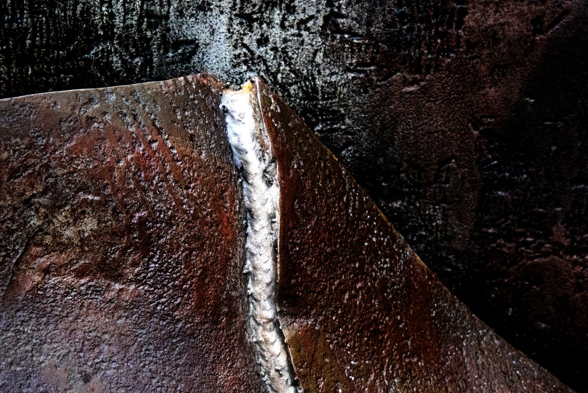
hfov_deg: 16.6
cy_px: 232
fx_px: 2010
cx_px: 301
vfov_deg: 11.2
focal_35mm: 123
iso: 3200
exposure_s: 1/800
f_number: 13
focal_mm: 85
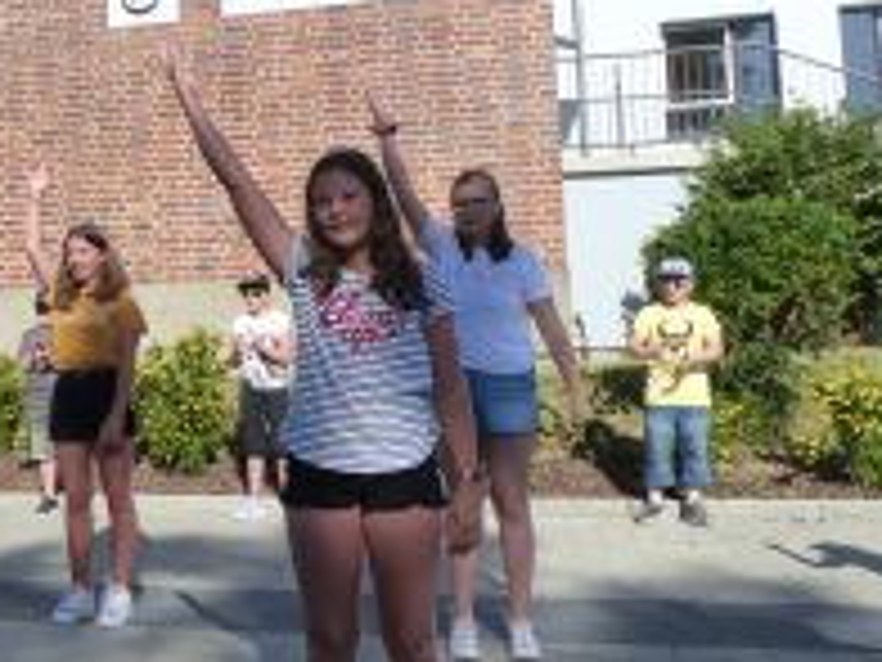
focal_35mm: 51
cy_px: 225
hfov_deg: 35.4
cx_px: 94
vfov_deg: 28.4
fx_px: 1299
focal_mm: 4.5
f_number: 2.8
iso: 160
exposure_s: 1/2000
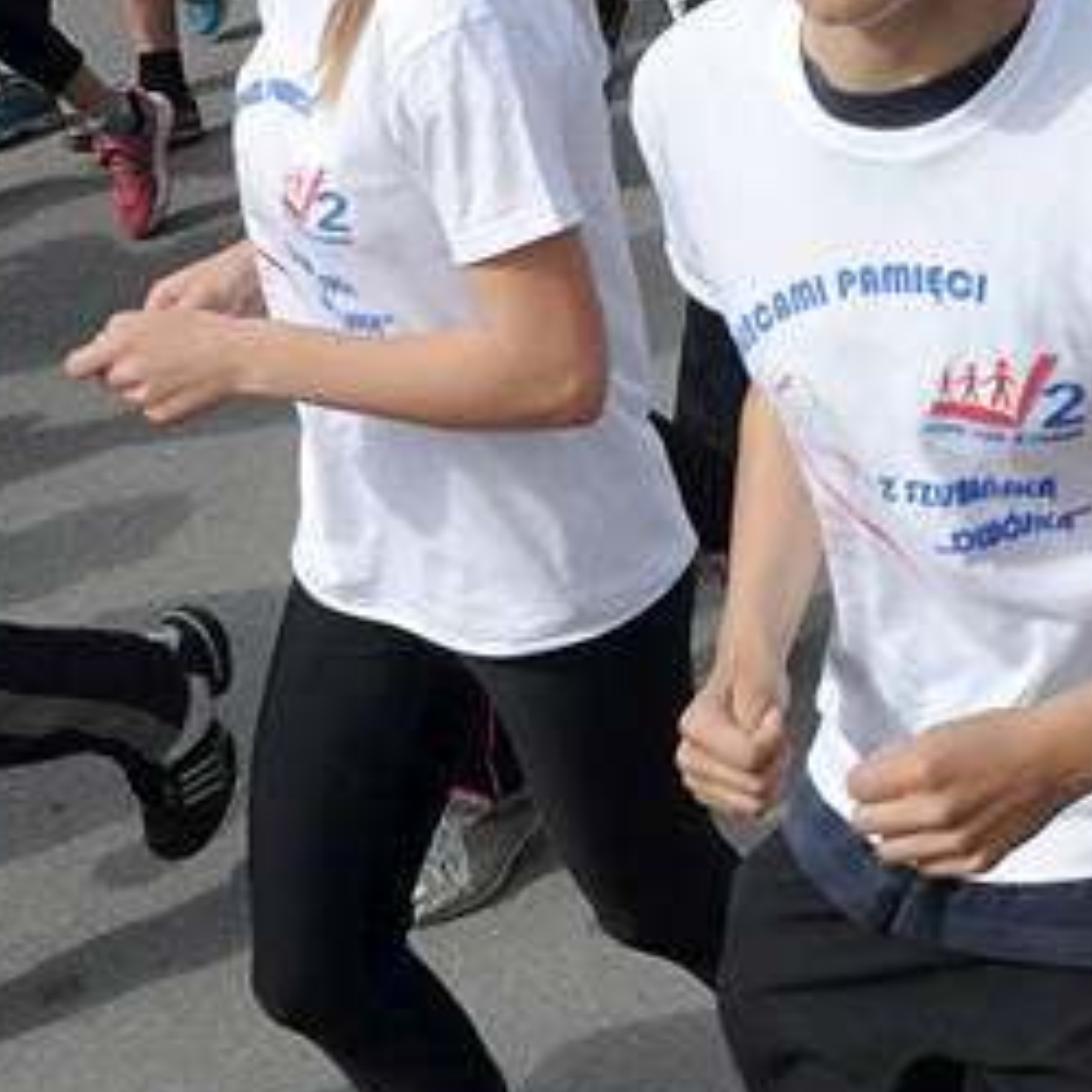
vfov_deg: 21.4
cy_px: 7
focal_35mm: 78
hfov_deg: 20.7
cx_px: 1306
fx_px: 2784
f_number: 14
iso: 800
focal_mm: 18
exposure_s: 1/640
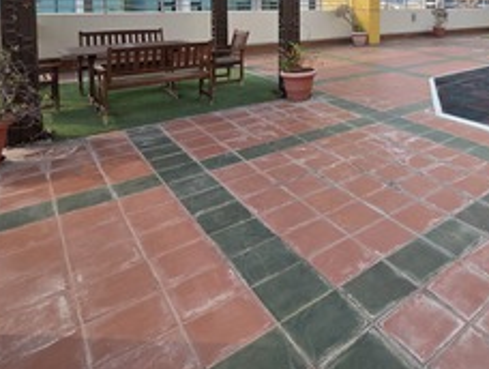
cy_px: 25
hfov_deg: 58.7
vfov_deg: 46.9
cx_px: 428
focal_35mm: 26
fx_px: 368
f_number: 1.9
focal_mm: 2.2
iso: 40
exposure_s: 1/986
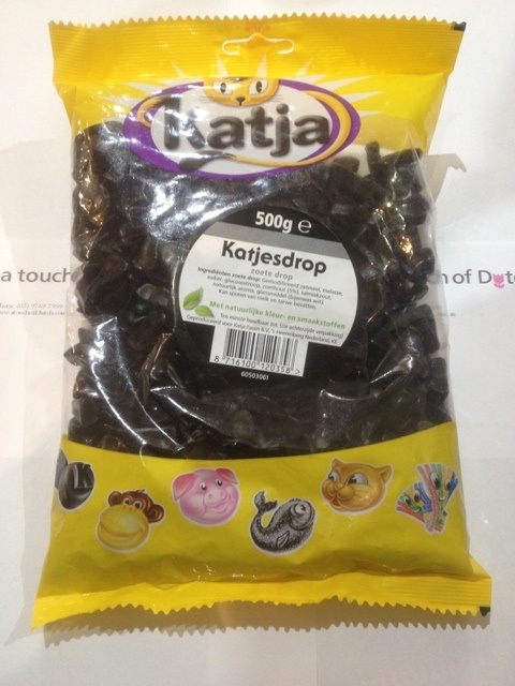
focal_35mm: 35
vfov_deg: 52.6
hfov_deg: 40.7
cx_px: 258
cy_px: 343
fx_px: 694
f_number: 2.4
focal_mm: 4.28
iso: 125
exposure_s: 1/20
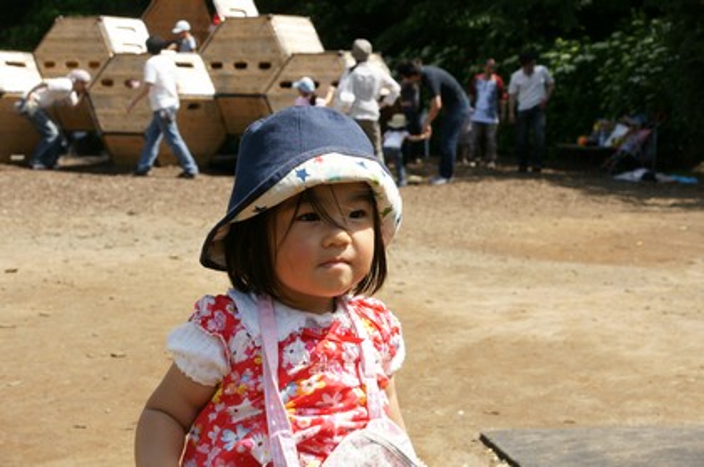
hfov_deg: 37.9
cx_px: 352
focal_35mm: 52
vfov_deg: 25.7
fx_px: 1025
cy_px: 234
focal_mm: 35
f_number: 8
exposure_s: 1/250
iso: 200
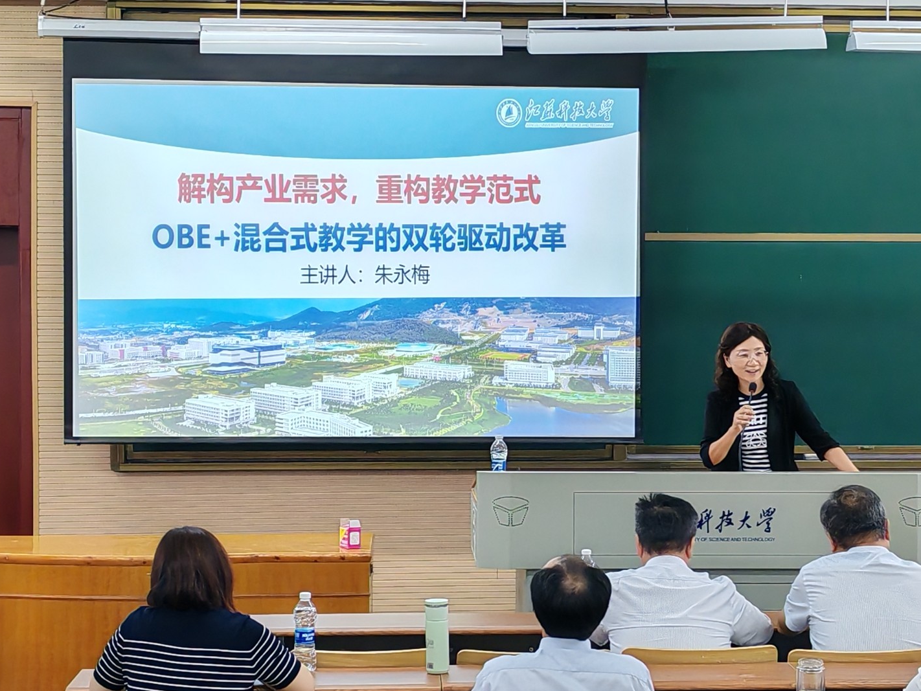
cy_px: 357
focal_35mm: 72
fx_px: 1916
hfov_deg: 27.0
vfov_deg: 20.4
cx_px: 509
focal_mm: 5.52
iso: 200
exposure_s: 1/100
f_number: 1.95
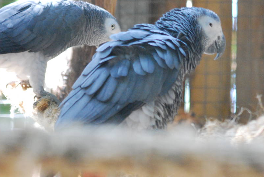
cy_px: 30
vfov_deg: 3.8
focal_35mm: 363
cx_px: 242
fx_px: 2665
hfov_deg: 5.7
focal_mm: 122
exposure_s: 1/125
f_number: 4.2
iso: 1400
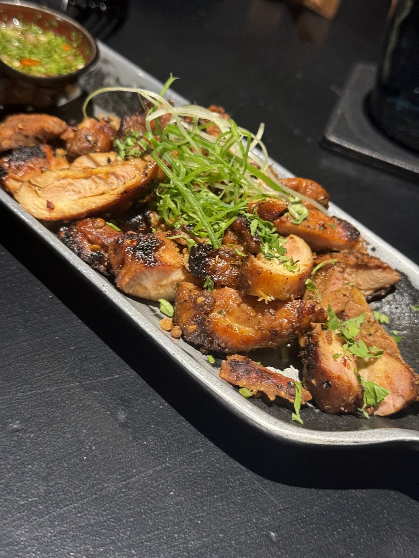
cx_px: 210
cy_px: 279
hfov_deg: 30.3
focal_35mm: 48
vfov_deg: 39.7
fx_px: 775
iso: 320
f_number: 1.78
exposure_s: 1/33
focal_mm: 6.76
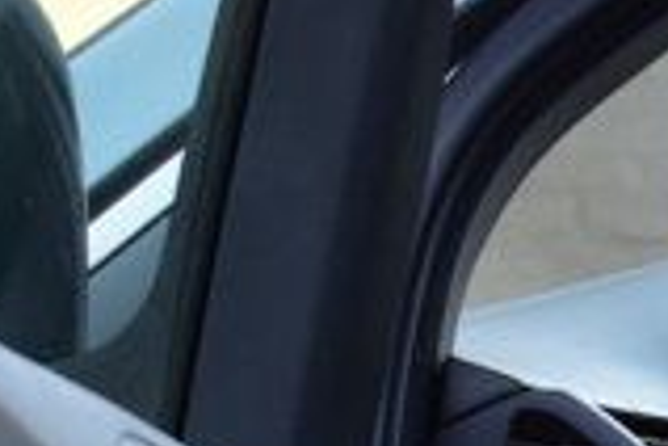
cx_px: 1584
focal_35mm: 271
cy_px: 858
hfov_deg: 7.2
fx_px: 5028
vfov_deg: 5.0
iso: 1100
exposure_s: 1/15
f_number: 6.3
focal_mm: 28
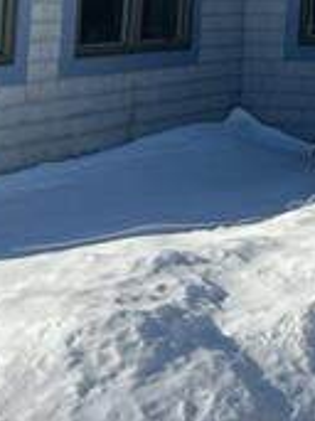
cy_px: -84
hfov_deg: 13.1
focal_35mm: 90
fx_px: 1093
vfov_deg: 20.4
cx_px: 714
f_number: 1.78
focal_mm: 6.86
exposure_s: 1/2967
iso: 80
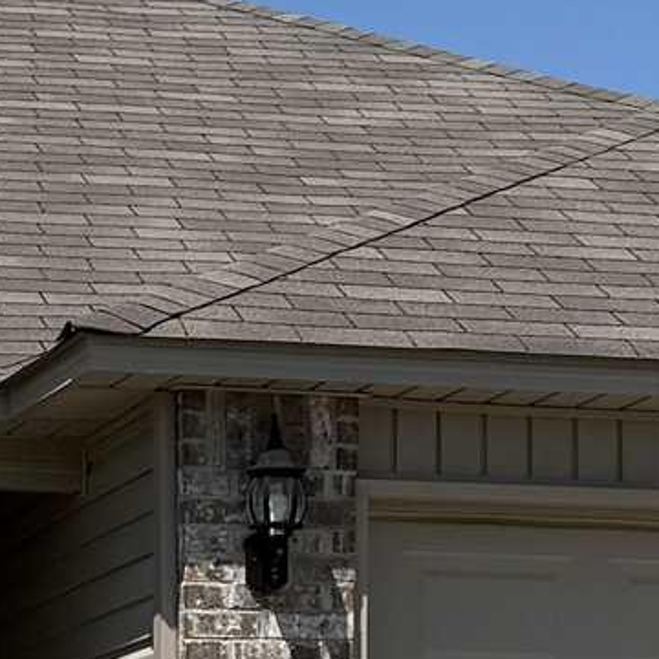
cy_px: 641
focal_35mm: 181
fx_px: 3898
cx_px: -7
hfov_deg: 9.6
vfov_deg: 9.6
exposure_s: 1/5714
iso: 80
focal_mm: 6.76
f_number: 1.78
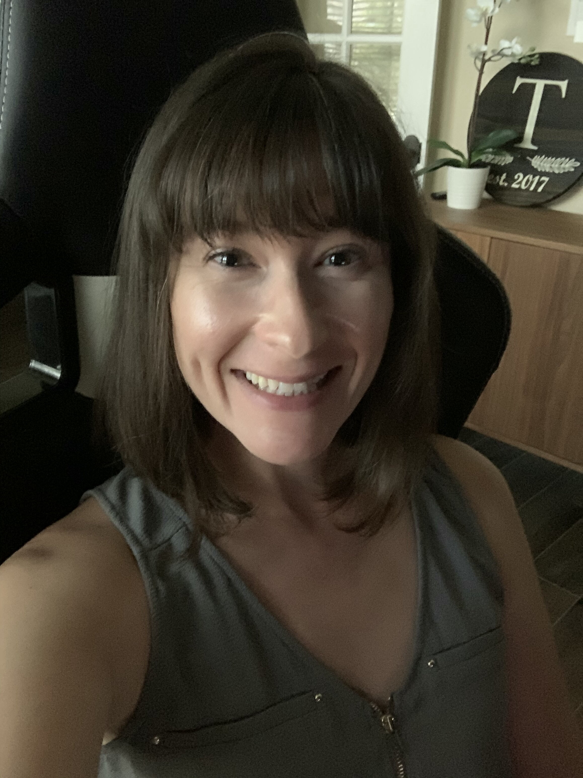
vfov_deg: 56.8
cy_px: 389
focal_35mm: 32
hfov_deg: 44.2
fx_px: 719
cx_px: 292
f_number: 2.2
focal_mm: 2.87
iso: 640
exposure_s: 1/15
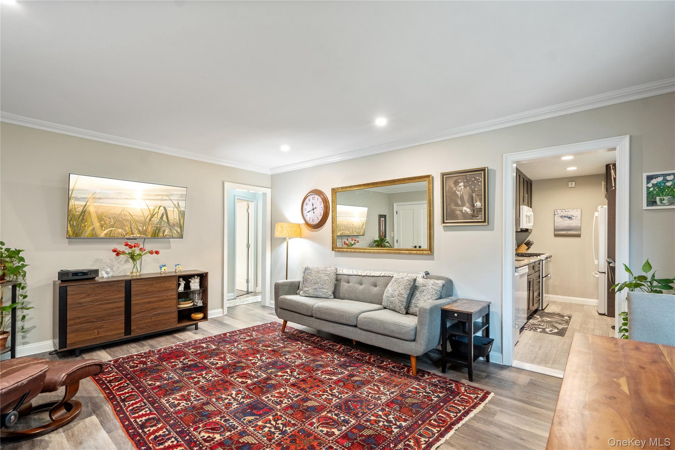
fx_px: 300
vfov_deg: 73.7
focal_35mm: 16
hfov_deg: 96.7
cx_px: 338
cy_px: 225
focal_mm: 16
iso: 640
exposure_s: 1/10
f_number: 5
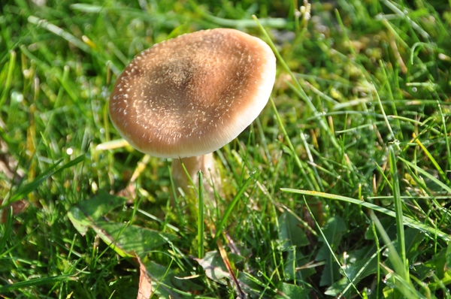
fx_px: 3752
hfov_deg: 6.9
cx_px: 226
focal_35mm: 300
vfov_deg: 4.6
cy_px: 150
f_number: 8
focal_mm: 200
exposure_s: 1/125
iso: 220
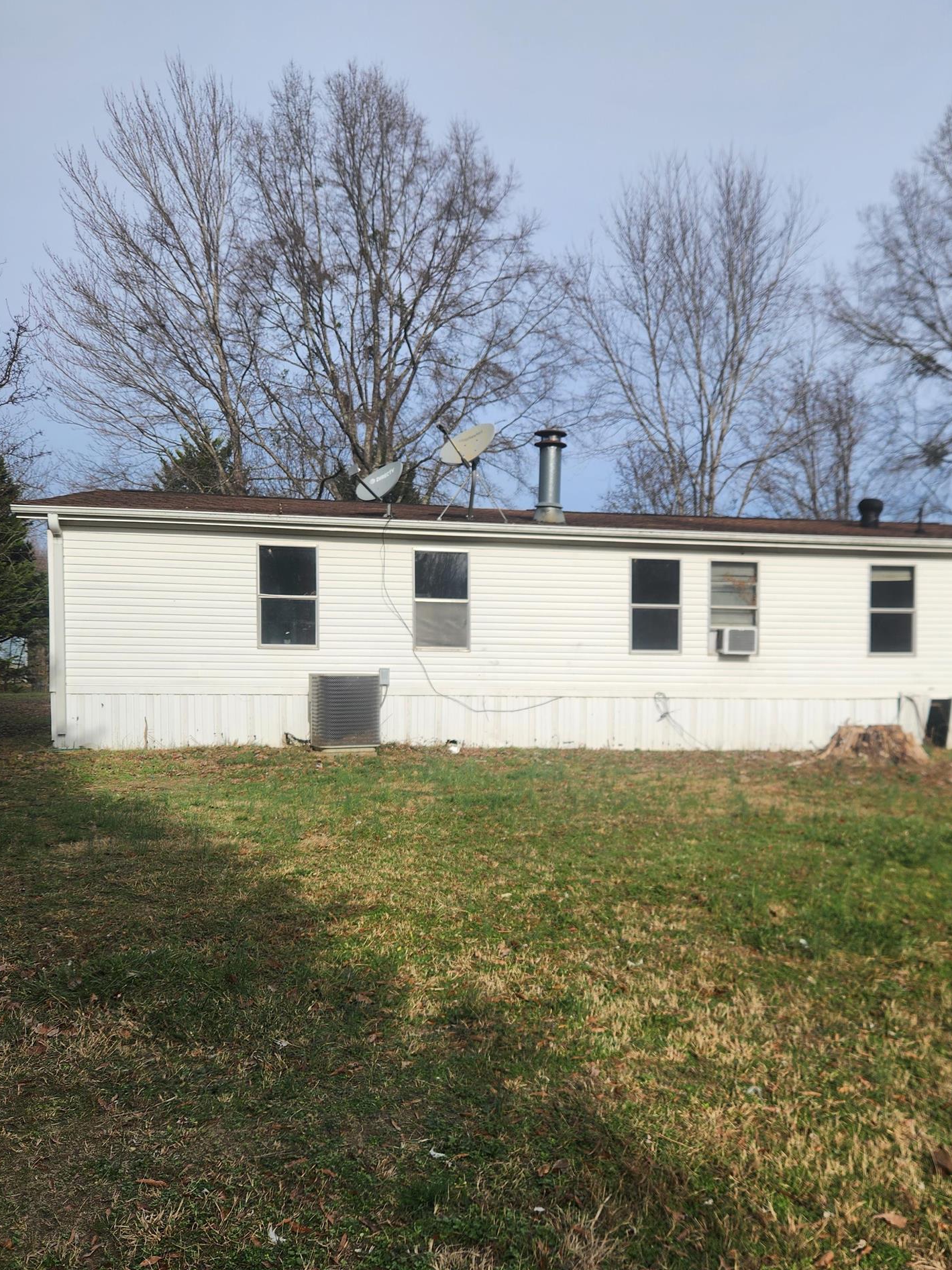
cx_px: 573
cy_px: 713
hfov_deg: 49.4
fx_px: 1027
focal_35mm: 28
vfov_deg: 63.2
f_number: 1.8
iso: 20
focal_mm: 5.4
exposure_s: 1/1732
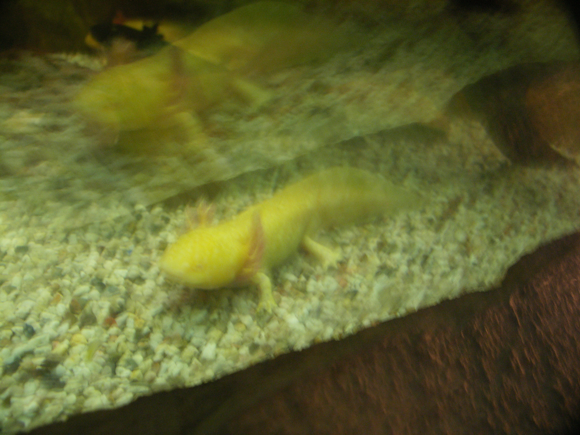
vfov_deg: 48.2
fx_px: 486
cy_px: 218
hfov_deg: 61.7
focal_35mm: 29
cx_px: 290
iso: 200
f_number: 2.8
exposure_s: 4
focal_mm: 7.5
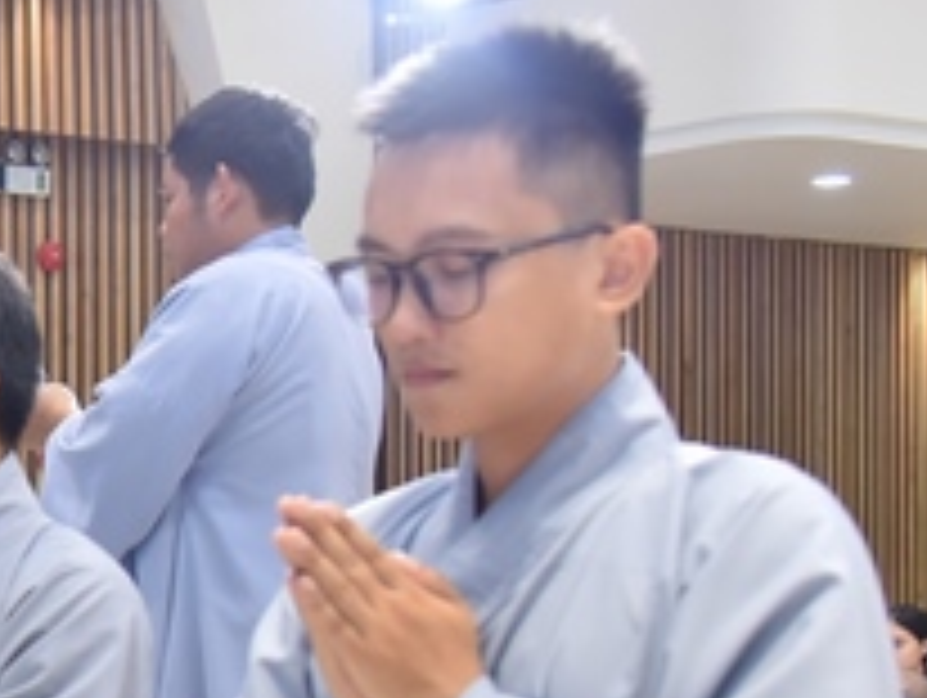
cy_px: 590
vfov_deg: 15.1
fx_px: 2601
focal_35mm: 97
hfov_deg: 18.6
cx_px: -320
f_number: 4.5
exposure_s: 1/160
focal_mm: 32
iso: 1600
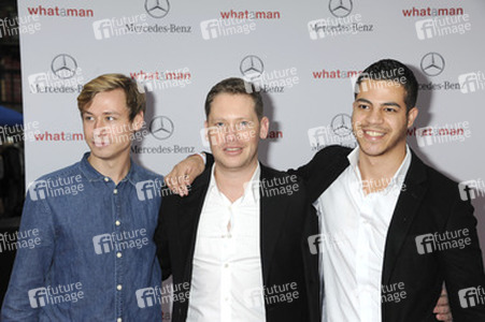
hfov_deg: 28.1
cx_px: 242
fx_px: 969
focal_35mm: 72
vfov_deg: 18.9
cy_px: 161
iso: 640
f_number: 7.1
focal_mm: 72
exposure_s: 1/200
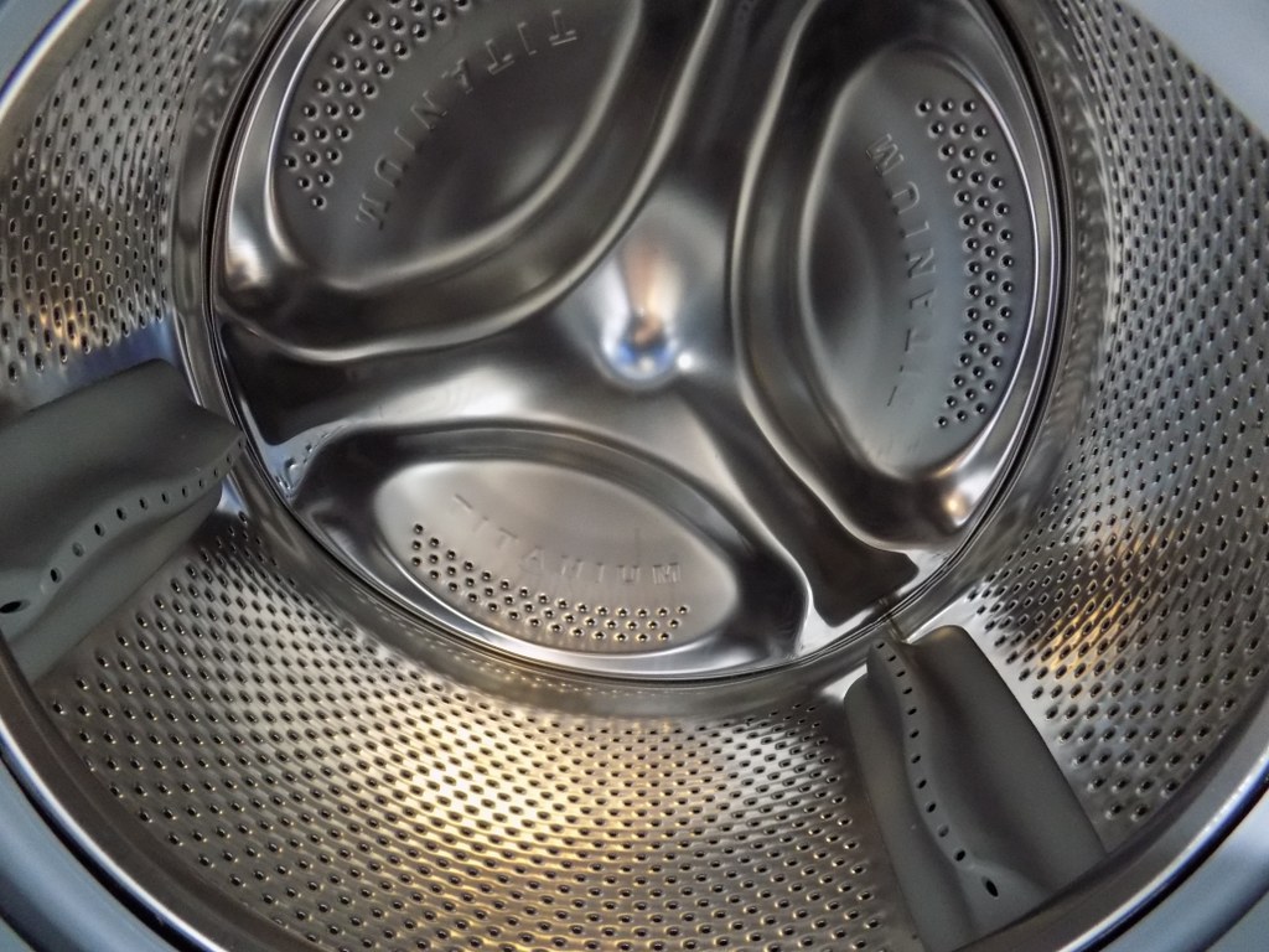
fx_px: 843
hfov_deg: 73.9
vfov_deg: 58.9
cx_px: 634
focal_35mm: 23
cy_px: 476
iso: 400
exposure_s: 1/4
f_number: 3.1
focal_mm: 4
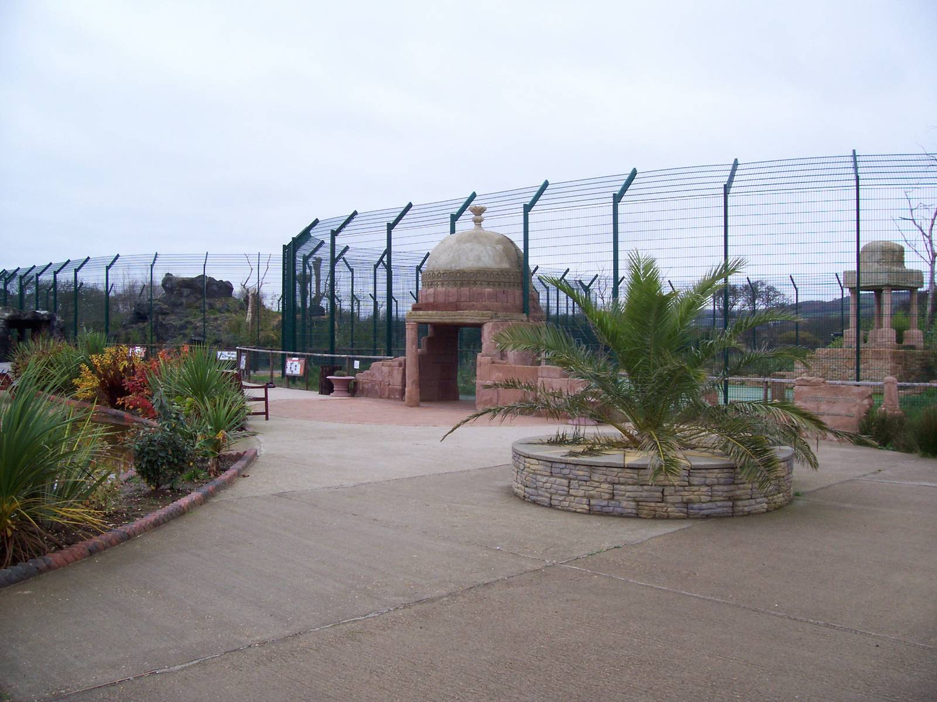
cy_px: 351
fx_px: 920
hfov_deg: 54.0
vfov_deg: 41.8
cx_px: 468
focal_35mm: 34
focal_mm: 5.6
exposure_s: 1/89.7
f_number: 2.7
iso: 80
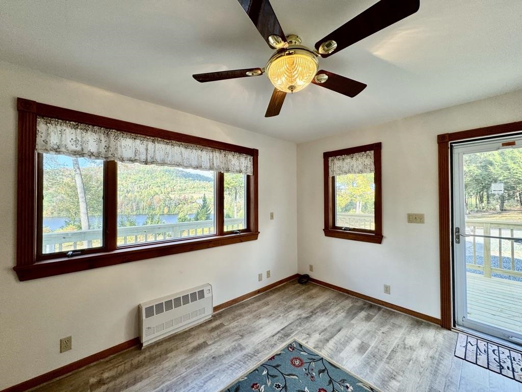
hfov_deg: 102.1
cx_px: 261
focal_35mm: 14
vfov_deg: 85.7
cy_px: 196
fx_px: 211
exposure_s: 1/120
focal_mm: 2.22
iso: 100
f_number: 2.2
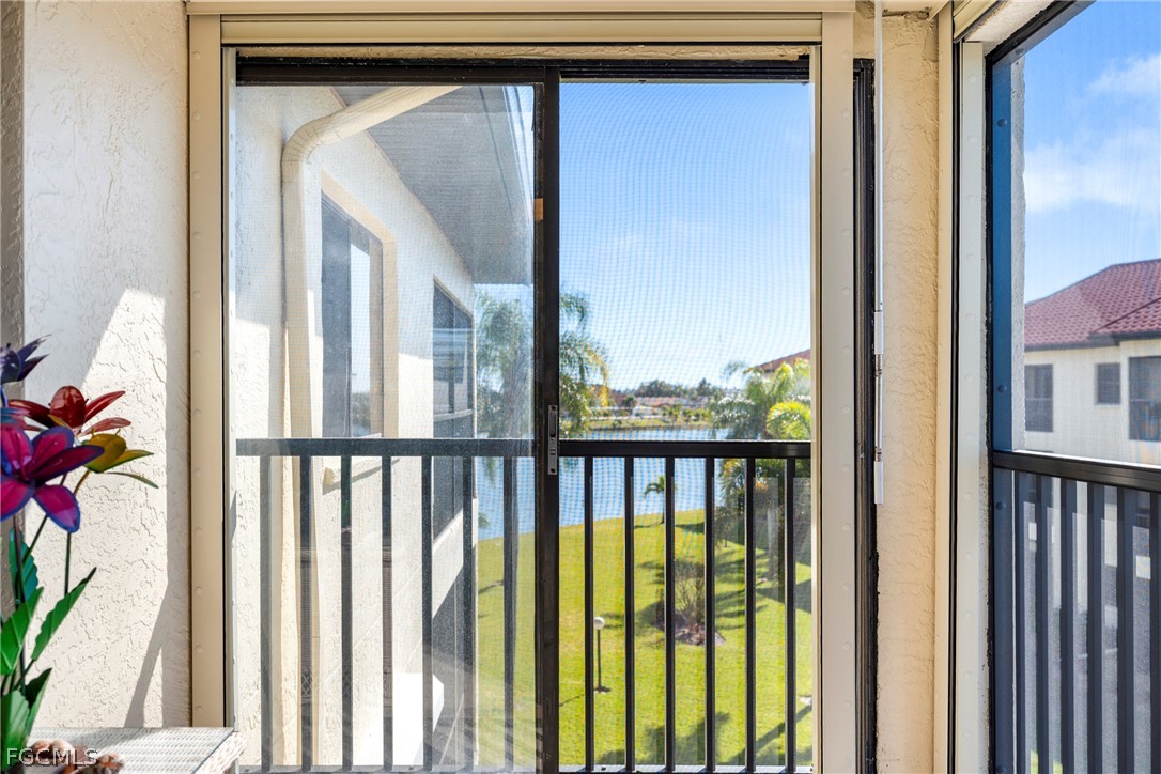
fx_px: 887
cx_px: 580
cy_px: 387
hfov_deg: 66.4
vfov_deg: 47.2
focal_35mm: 28
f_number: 4
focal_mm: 27.5
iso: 100
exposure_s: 1/100
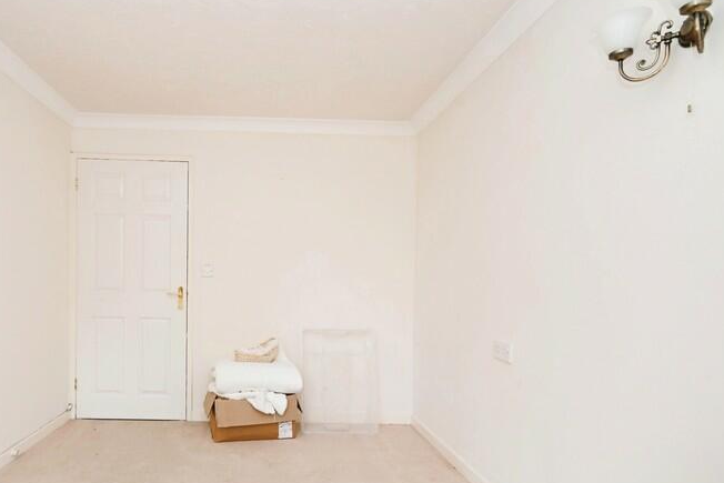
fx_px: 443
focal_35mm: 22
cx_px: 278
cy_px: 275
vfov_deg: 57.0
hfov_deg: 77.4
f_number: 4
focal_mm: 14
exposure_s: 1/60
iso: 280
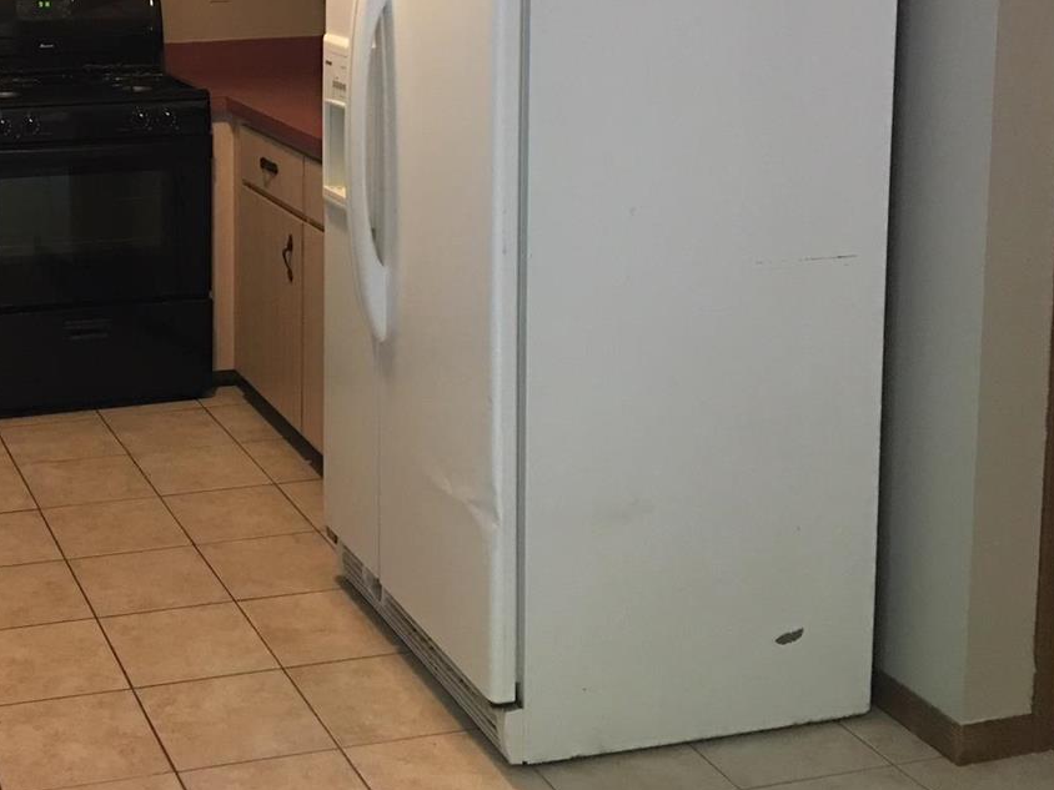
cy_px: 66
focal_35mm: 55
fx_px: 1675
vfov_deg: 25.7
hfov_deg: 33.5
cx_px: 152
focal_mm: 4.15
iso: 100
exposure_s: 1/15
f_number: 2.2
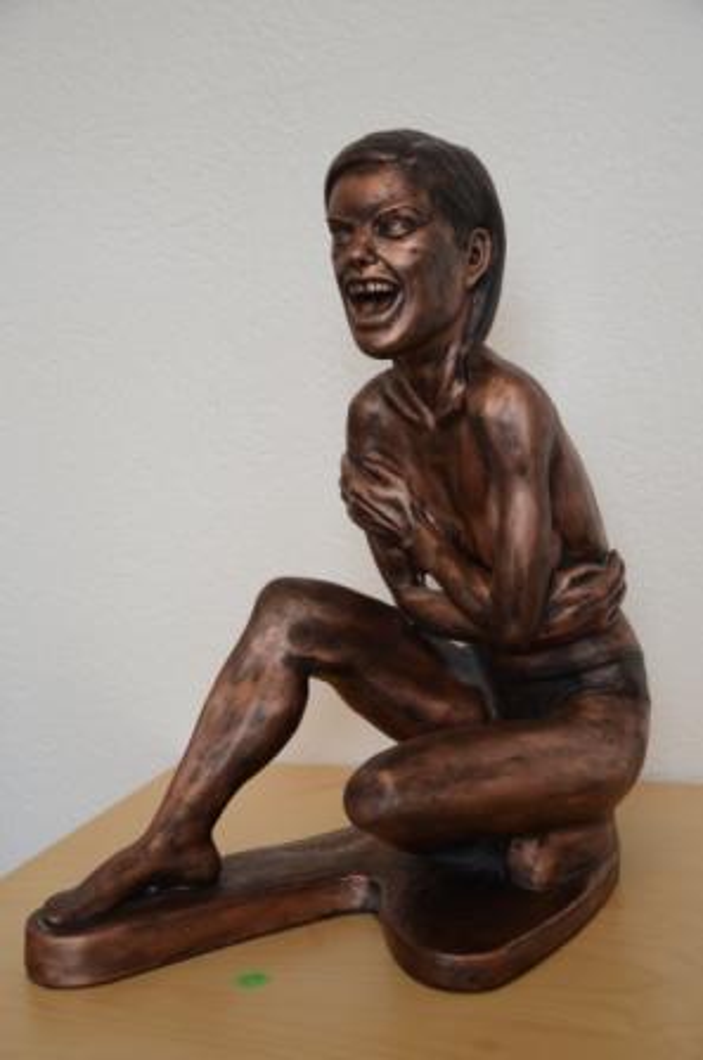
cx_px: 352
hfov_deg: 26.4
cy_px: 530
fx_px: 1500
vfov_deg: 38.9
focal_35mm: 51
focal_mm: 34
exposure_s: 1/15
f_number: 4.5
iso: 100
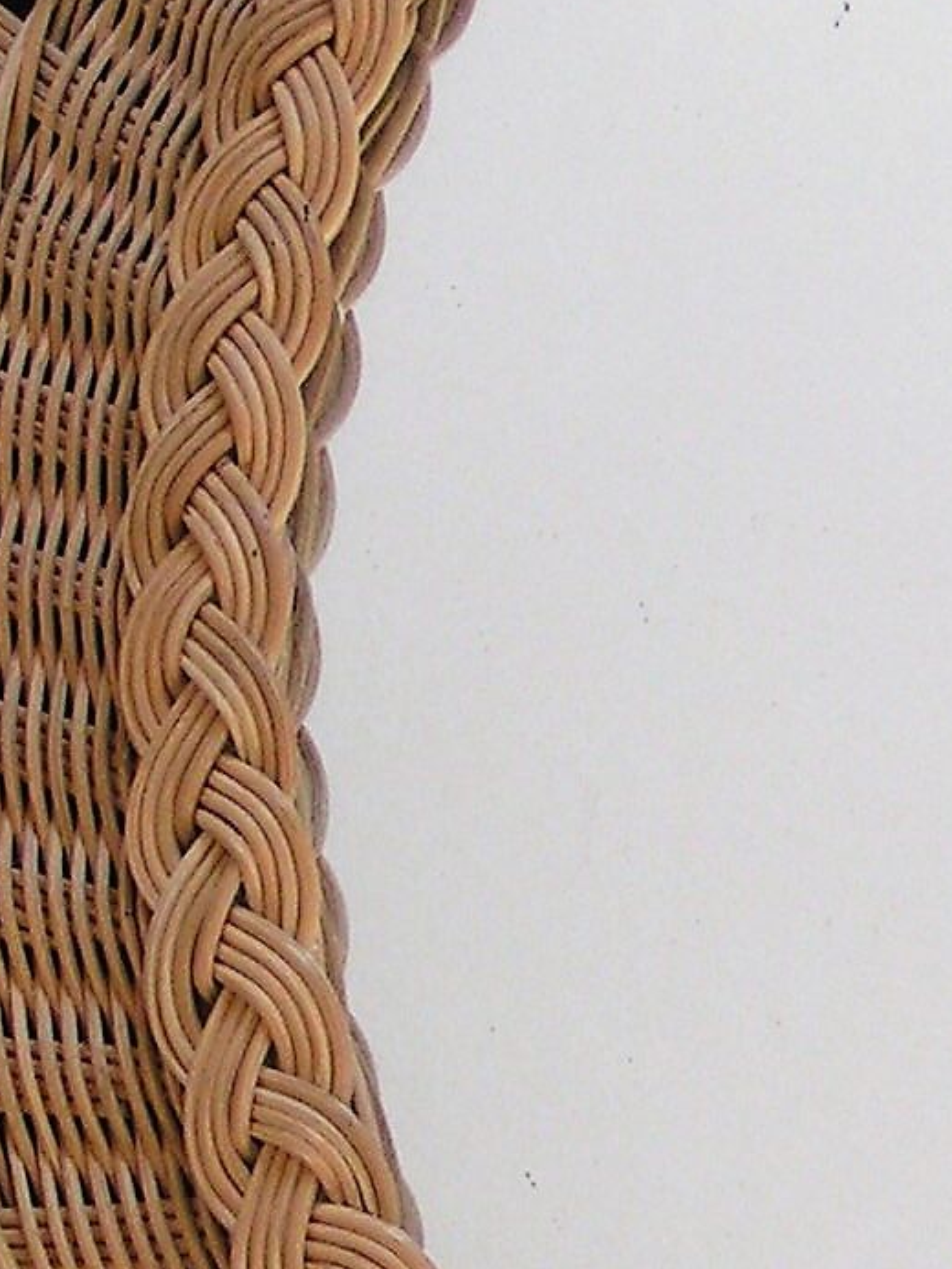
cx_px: 1087
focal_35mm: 127
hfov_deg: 11.5
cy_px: 830
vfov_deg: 15.5
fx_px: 4656
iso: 50
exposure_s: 1/80
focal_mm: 6.6
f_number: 3.2
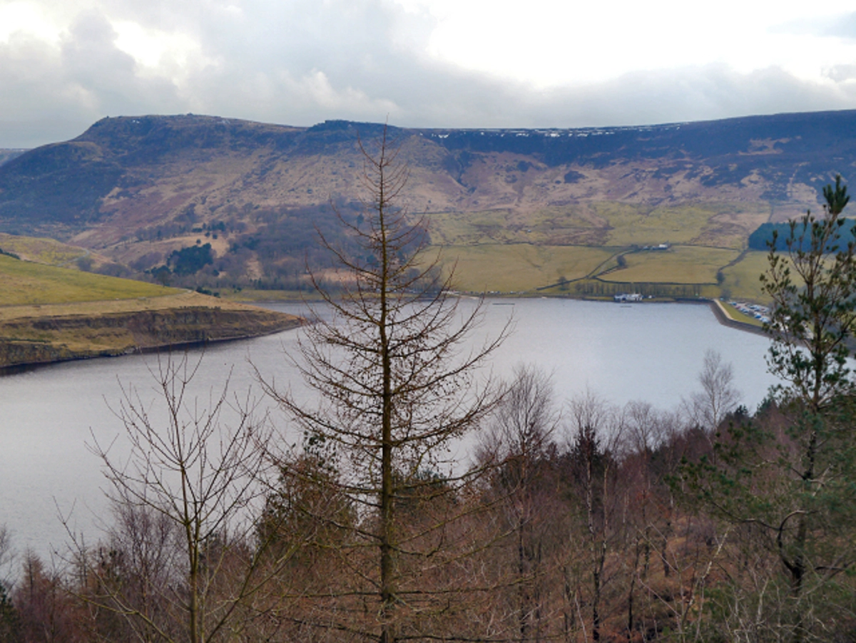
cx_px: 428
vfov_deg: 32.9
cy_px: 322
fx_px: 1089
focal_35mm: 44
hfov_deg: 42.9
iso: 250
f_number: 6.3
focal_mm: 22
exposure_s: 1/125
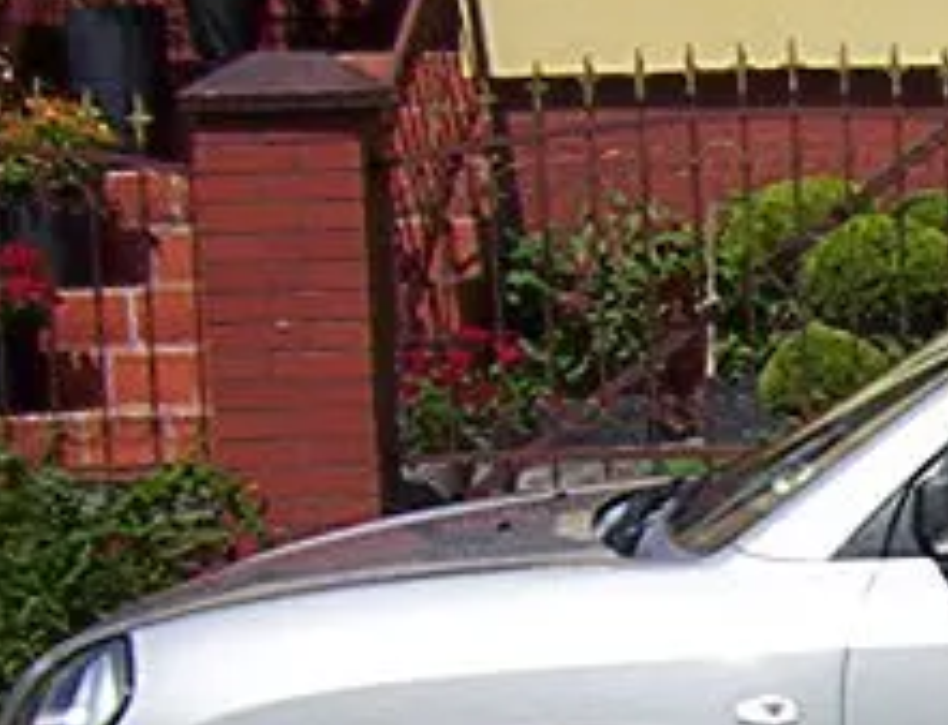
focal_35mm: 144
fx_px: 3972
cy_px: 832
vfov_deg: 10.3
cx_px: 1493
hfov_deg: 12.8
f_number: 3.84
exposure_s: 1/2410
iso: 100
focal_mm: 5.26
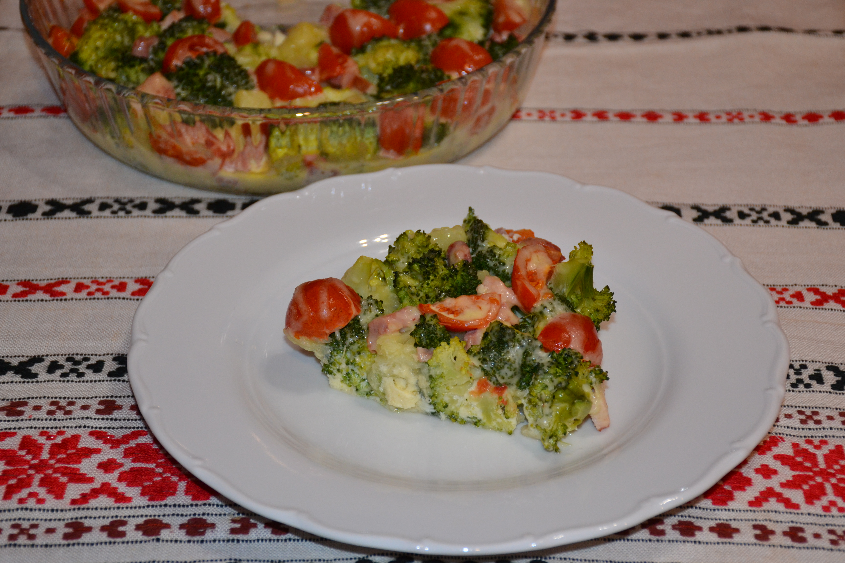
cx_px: 422
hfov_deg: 26.0
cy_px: 282
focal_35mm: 78
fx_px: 1831
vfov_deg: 17.5
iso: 1100
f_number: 4.8
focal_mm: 52
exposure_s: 1/60
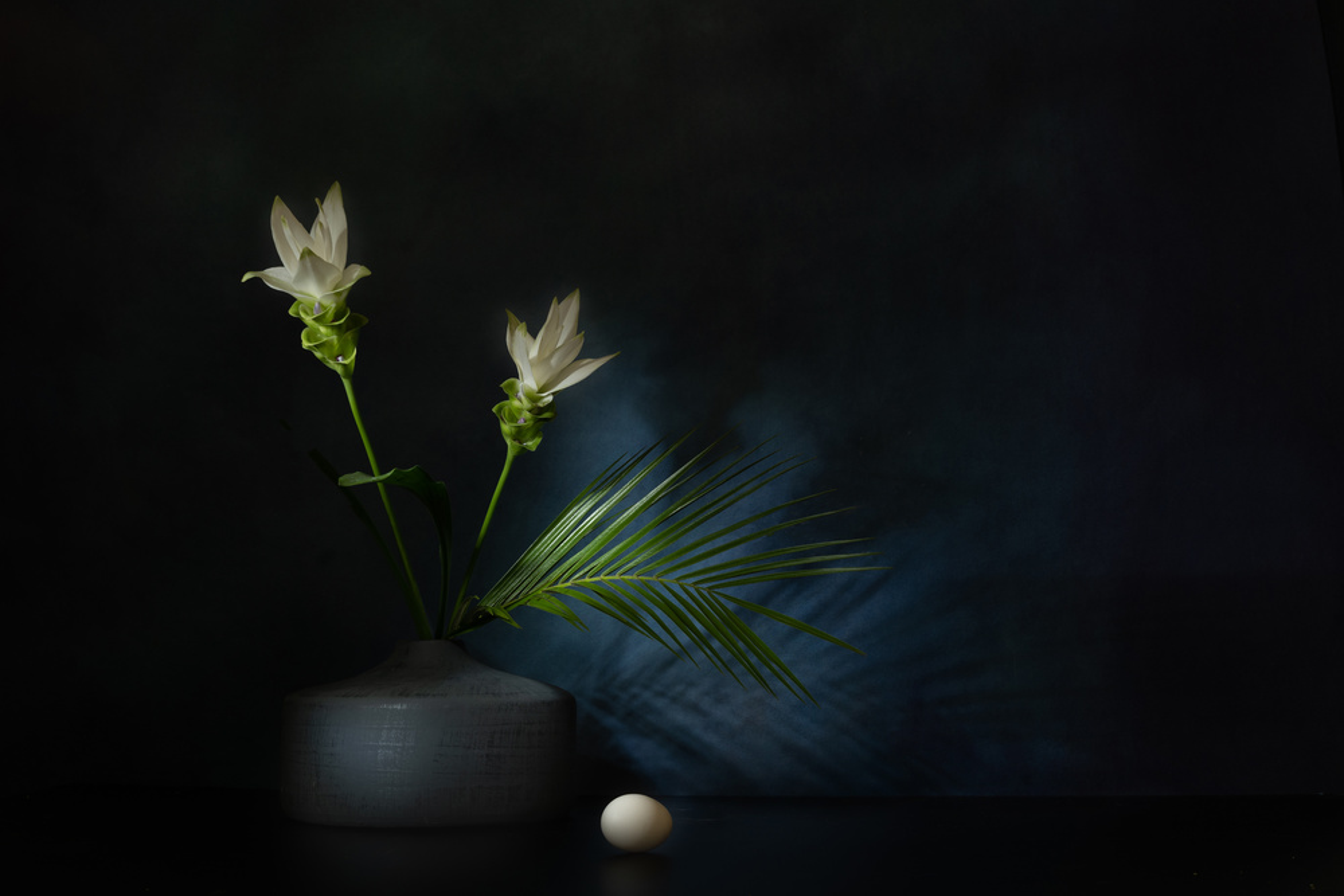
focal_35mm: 55
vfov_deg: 24.6
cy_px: 448
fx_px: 2053
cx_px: 672
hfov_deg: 36.2
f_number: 9
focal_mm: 55
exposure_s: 25
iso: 80
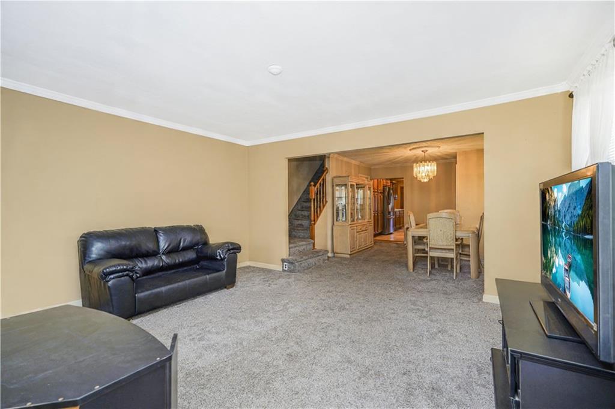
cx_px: 308
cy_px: 204
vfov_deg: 73.7
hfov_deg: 96.8
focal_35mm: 16
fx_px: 273
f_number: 4
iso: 50
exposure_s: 1/20
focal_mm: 16
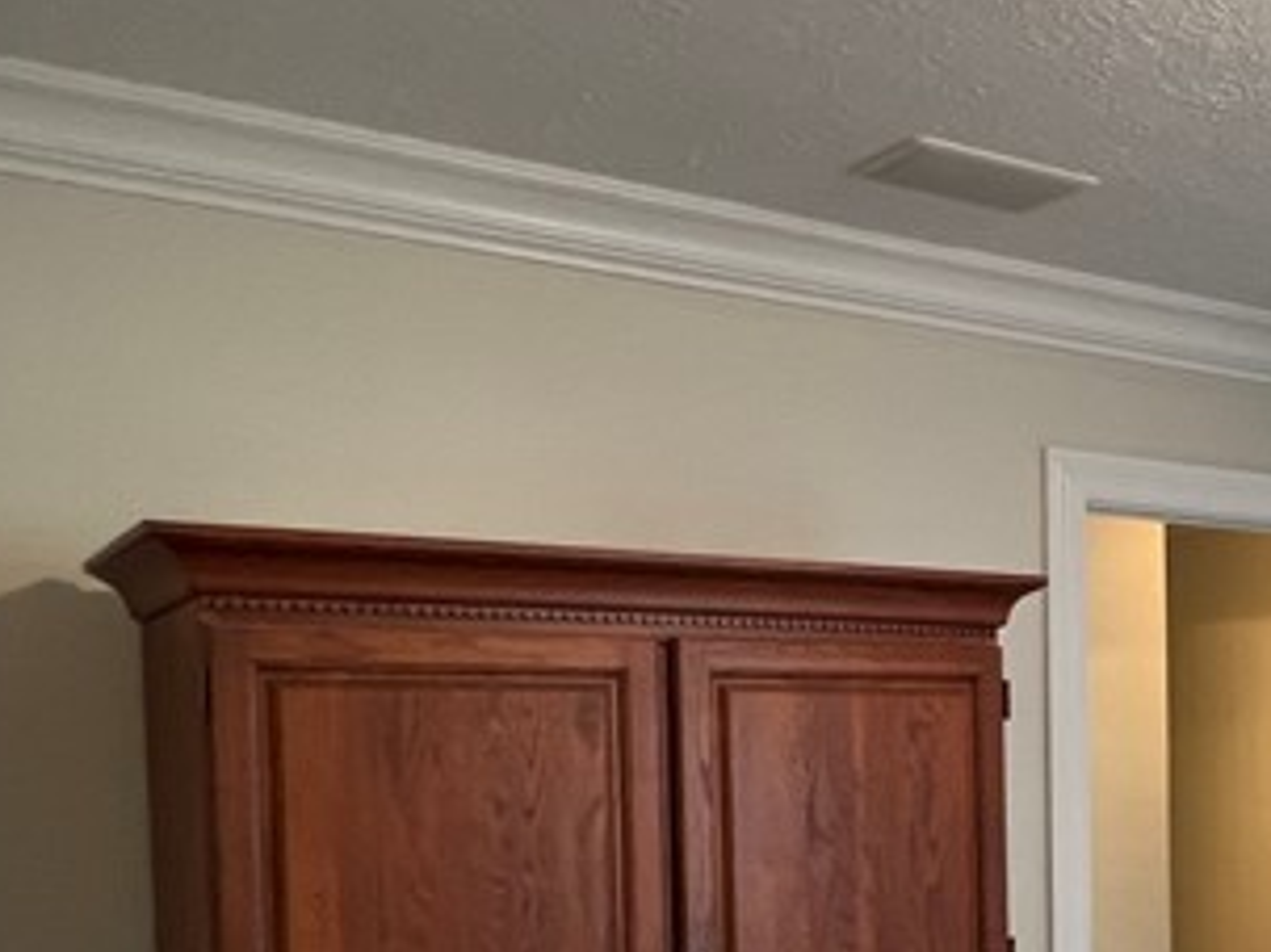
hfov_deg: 38.0
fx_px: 1615
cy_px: 826
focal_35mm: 44
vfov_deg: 31.6
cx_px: 1284
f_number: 1.8
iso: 200
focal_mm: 1.57
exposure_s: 1/60
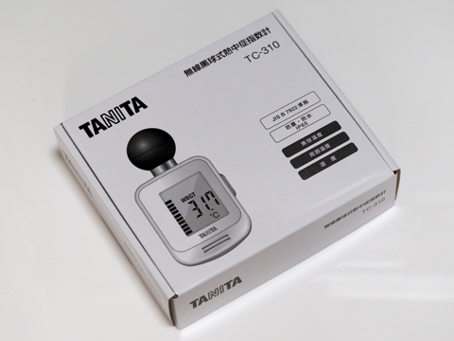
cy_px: 170
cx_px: 227
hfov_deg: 16.4
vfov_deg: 12.3
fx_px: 1574
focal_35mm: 120
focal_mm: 60
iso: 640
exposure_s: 1/125
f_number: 4
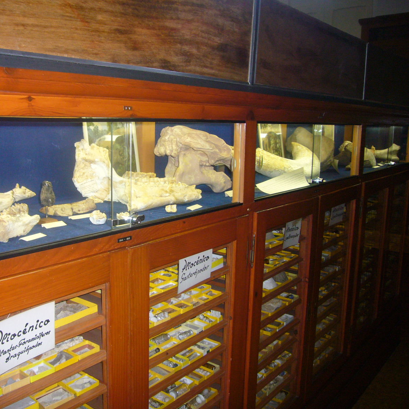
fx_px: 454
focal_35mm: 34
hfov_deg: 47.8
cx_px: 144
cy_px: 203
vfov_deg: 48.5
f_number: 2.8
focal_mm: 4.6
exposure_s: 1/30
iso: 160
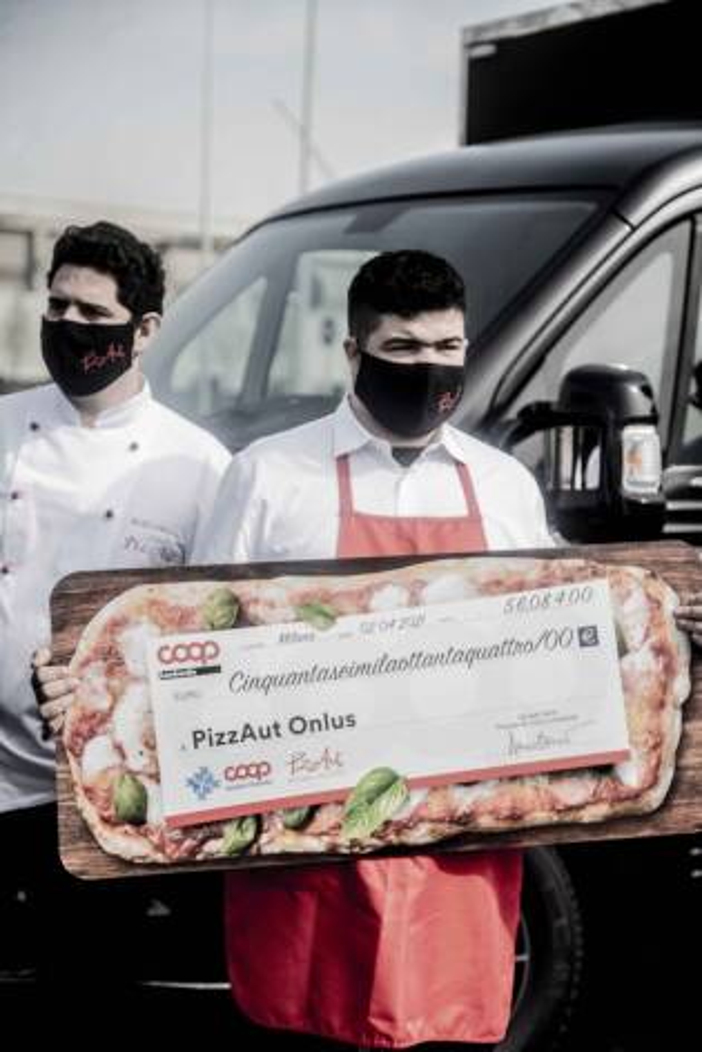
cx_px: 351
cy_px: 526
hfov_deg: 18.2
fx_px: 2192
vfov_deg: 27.0
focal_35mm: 75
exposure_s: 1/5000
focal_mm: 75
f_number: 4
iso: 500
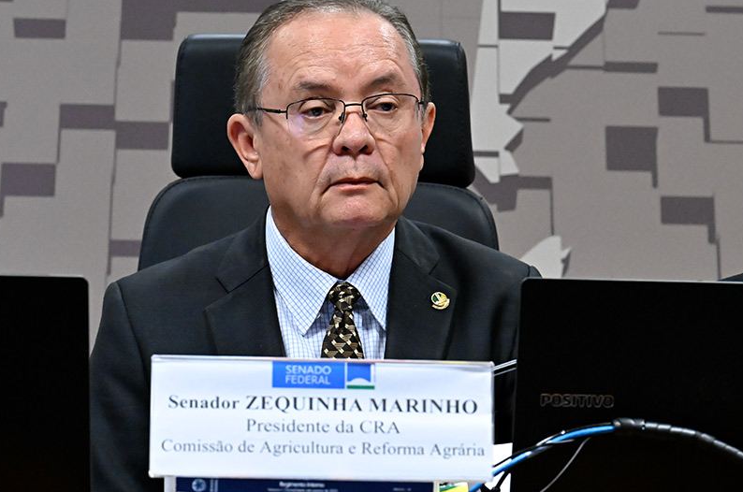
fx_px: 6694
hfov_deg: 6.4
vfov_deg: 4.2
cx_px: 366
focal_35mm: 325
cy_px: 235
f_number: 7.1
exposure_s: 1/160
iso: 6400
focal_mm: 200
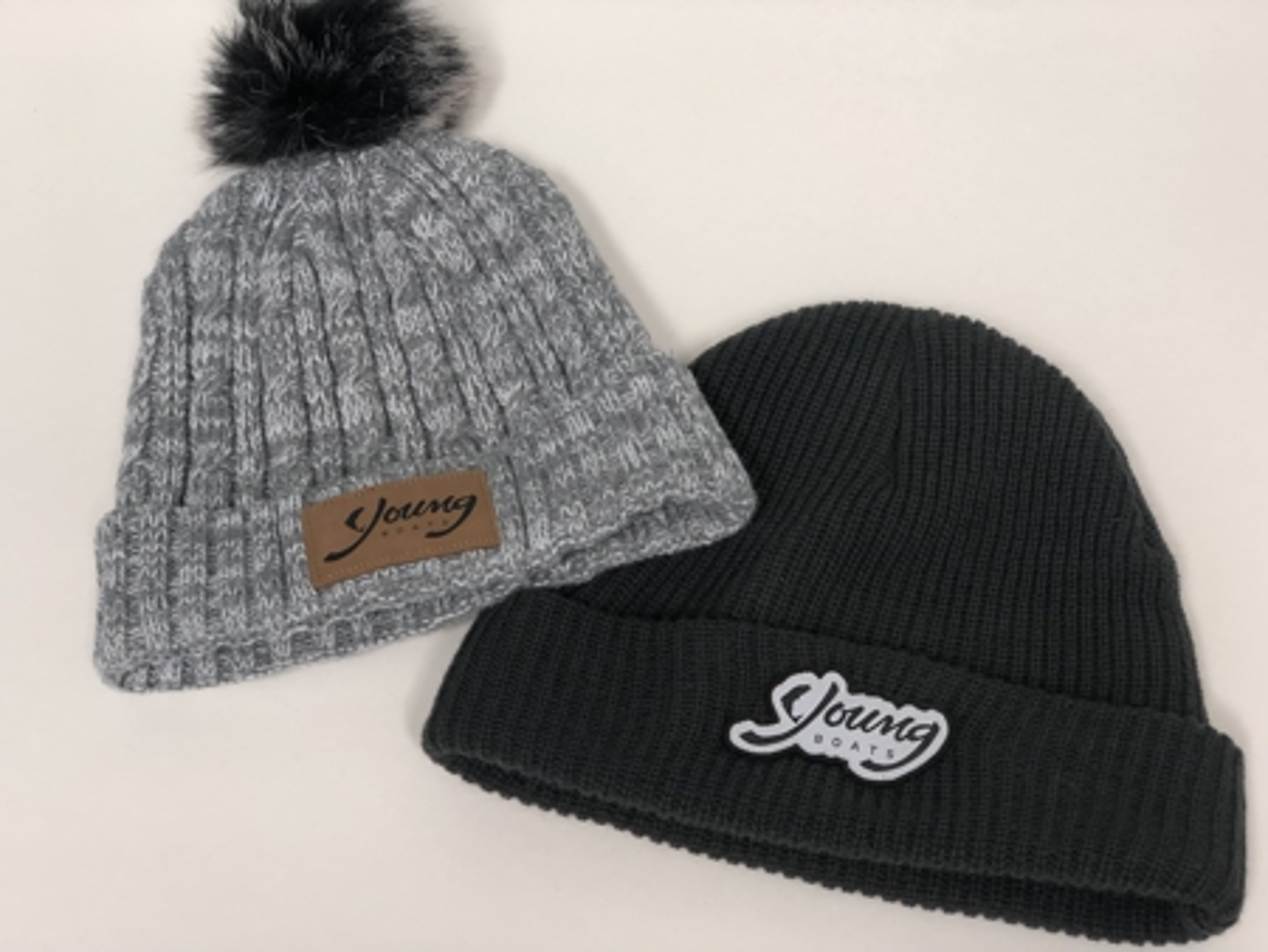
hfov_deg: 33.8
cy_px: 476
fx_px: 2089
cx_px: 634
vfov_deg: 25.7
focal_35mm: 57
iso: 100
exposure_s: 1/30
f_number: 2.8
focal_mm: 6.6
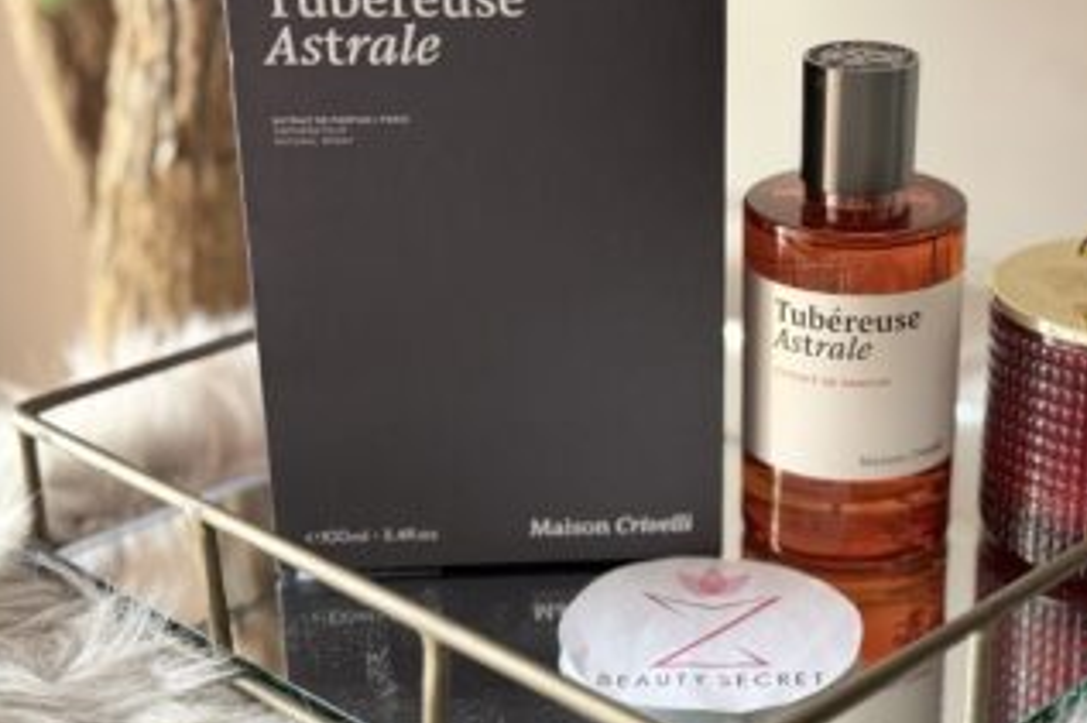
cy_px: 397
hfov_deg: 28.3
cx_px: 703
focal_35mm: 71
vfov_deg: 19.2
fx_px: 2143
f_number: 1.78
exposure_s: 1/143
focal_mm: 6.76
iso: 100
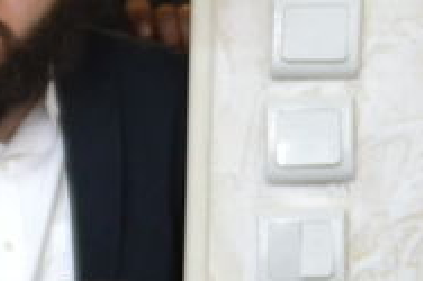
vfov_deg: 3.5
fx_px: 4599
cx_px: -1105
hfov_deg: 4.9
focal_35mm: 392
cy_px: 599
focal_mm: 35
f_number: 2.8
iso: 800
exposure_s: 1/125
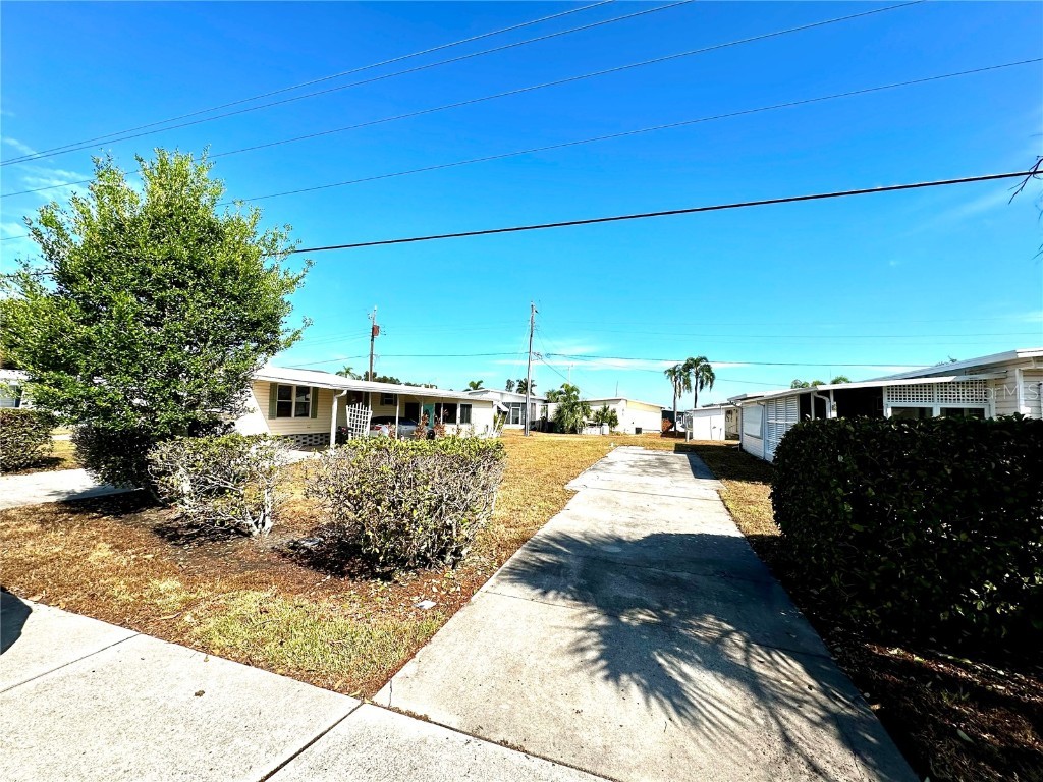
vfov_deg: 85.7
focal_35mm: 14
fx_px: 422
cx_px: 522
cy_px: 391
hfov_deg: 102.1
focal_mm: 2.22
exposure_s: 1/2564
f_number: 2.2
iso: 50
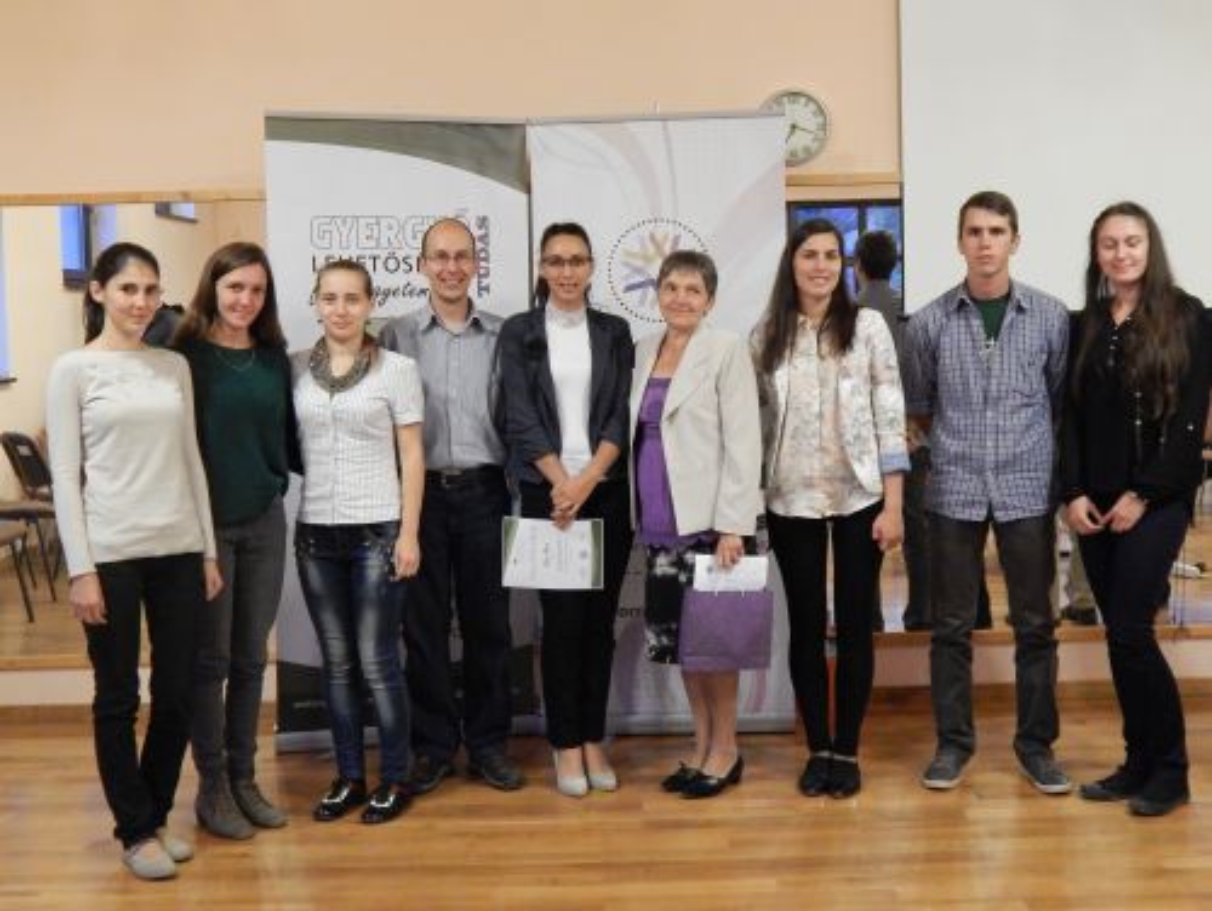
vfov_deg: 33.7
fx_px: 1507
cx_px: 606
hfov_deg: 43.8
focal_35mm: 43
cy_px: 456
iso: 800
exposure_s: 1/15
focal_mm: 7.7
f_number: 3.6
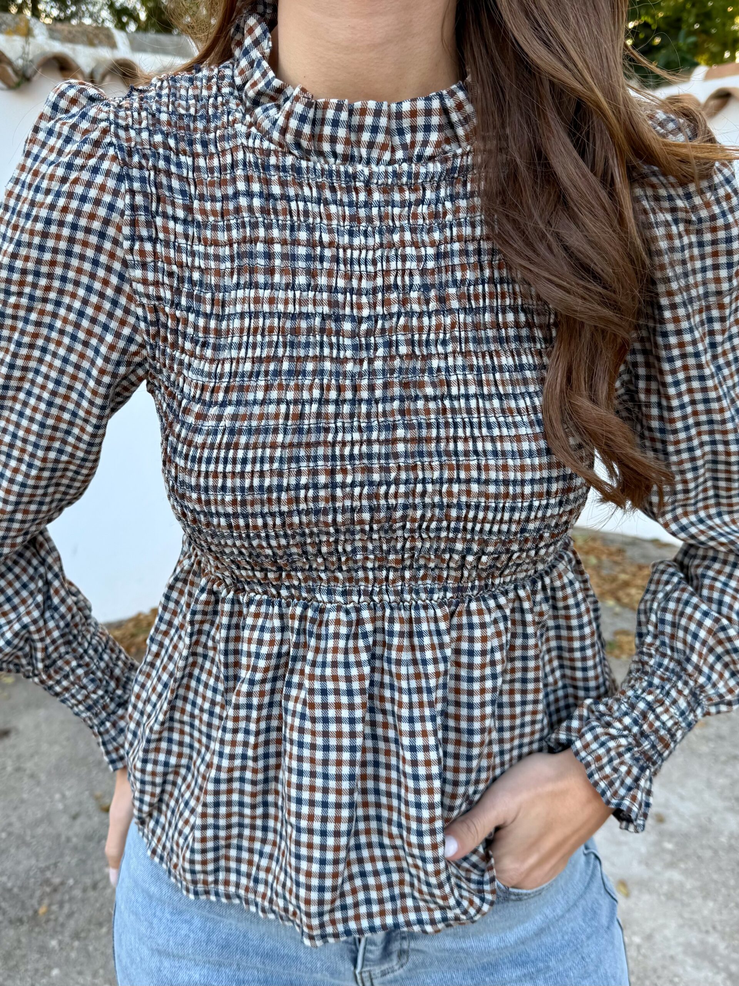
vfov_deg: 71.6
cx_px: 370
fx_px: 683
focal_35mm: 24
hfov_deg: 56.8
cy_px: 493
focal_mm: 6.76
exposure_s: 1/215
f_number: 1.78
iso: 64
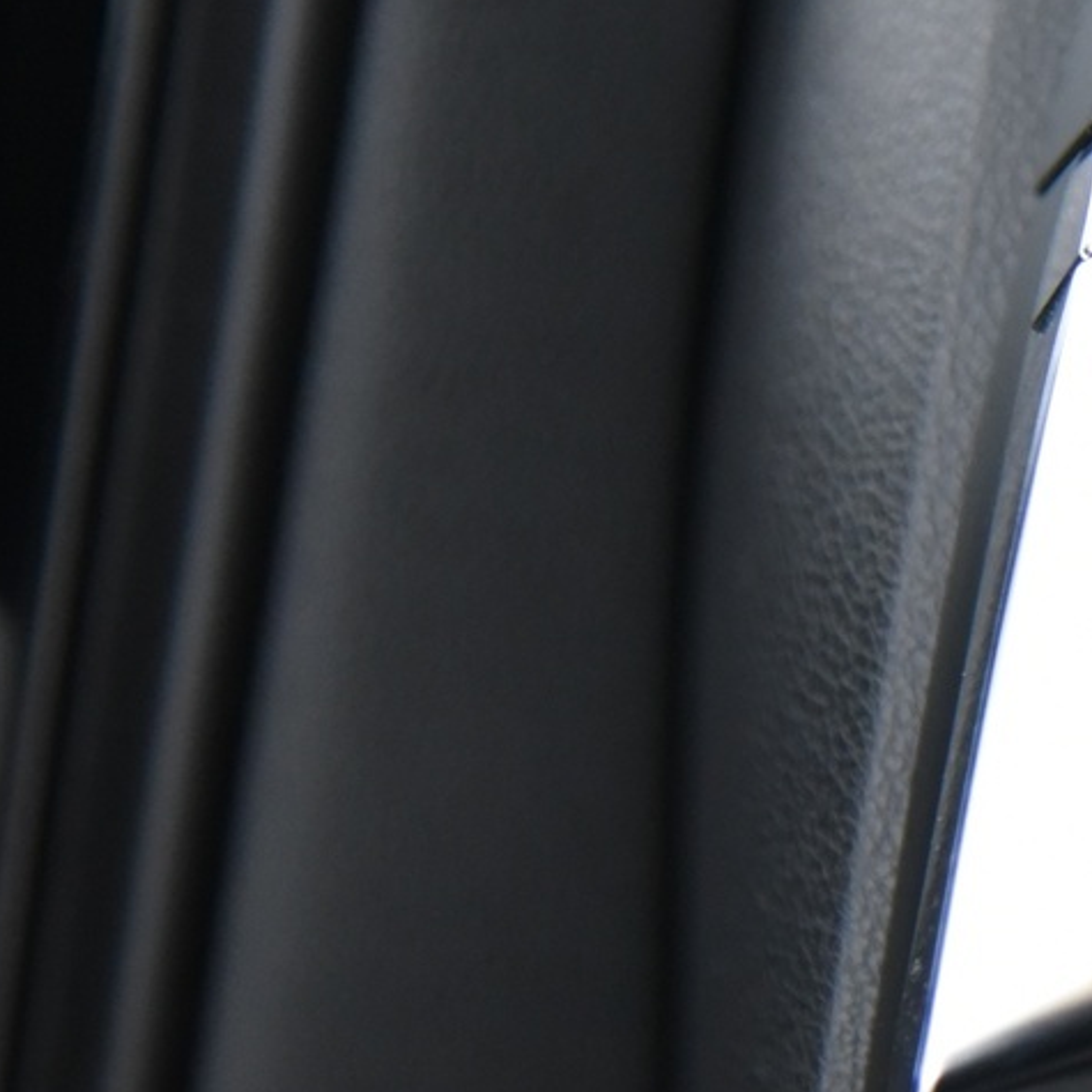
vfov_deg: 10.4
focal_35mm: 168
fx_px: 5996
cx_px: 1775
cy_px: 699
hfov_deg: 10.0
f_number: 4
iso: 4000
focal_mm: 58
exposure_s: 1/20
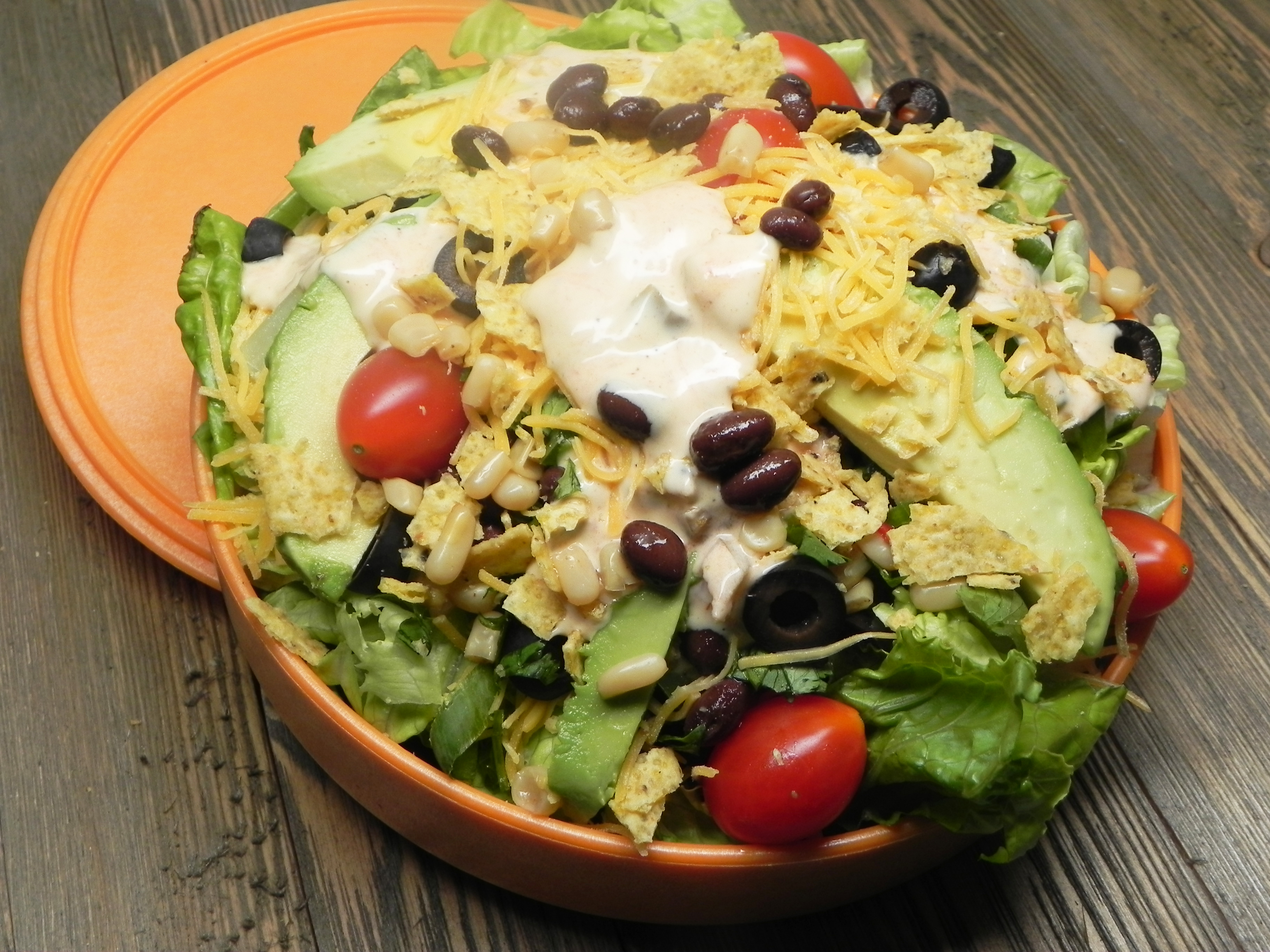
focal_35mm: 41
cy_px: 476
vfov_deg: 35.1
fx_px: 1504
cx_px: 635
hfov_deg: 45.8
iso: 160
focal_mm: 7.3
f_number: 3.2
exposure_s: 1/47.4
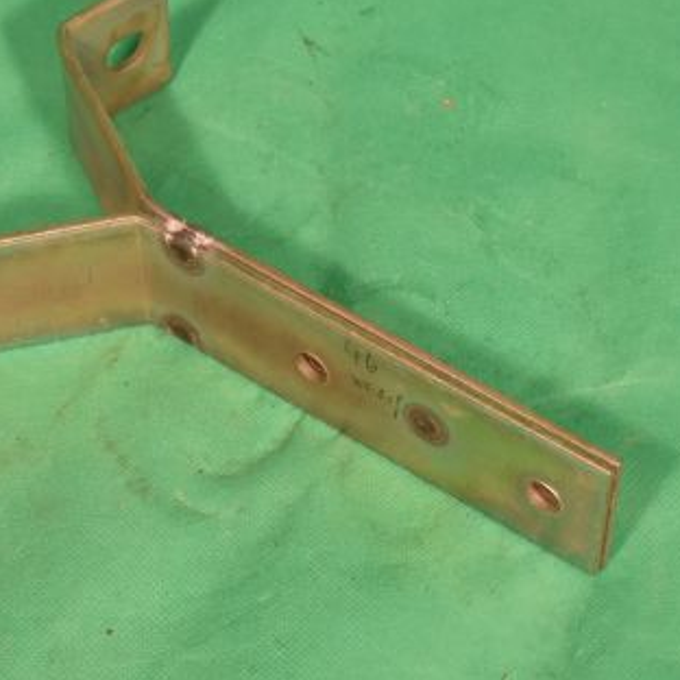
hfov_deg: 17.7
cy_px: 353
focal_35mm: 98
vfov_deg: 17.7
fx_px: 2178
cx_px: 179
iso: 1100
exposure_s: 1/60
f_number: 16
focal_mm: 40
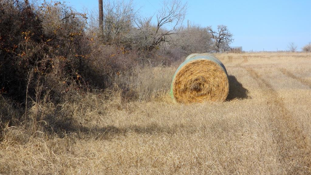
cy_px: 69
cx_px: 155
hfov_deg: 20.2
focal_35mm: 106
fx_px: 874
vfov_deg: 11.4
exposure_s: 1/1250
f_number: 3.5
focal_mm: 17.5
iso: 100
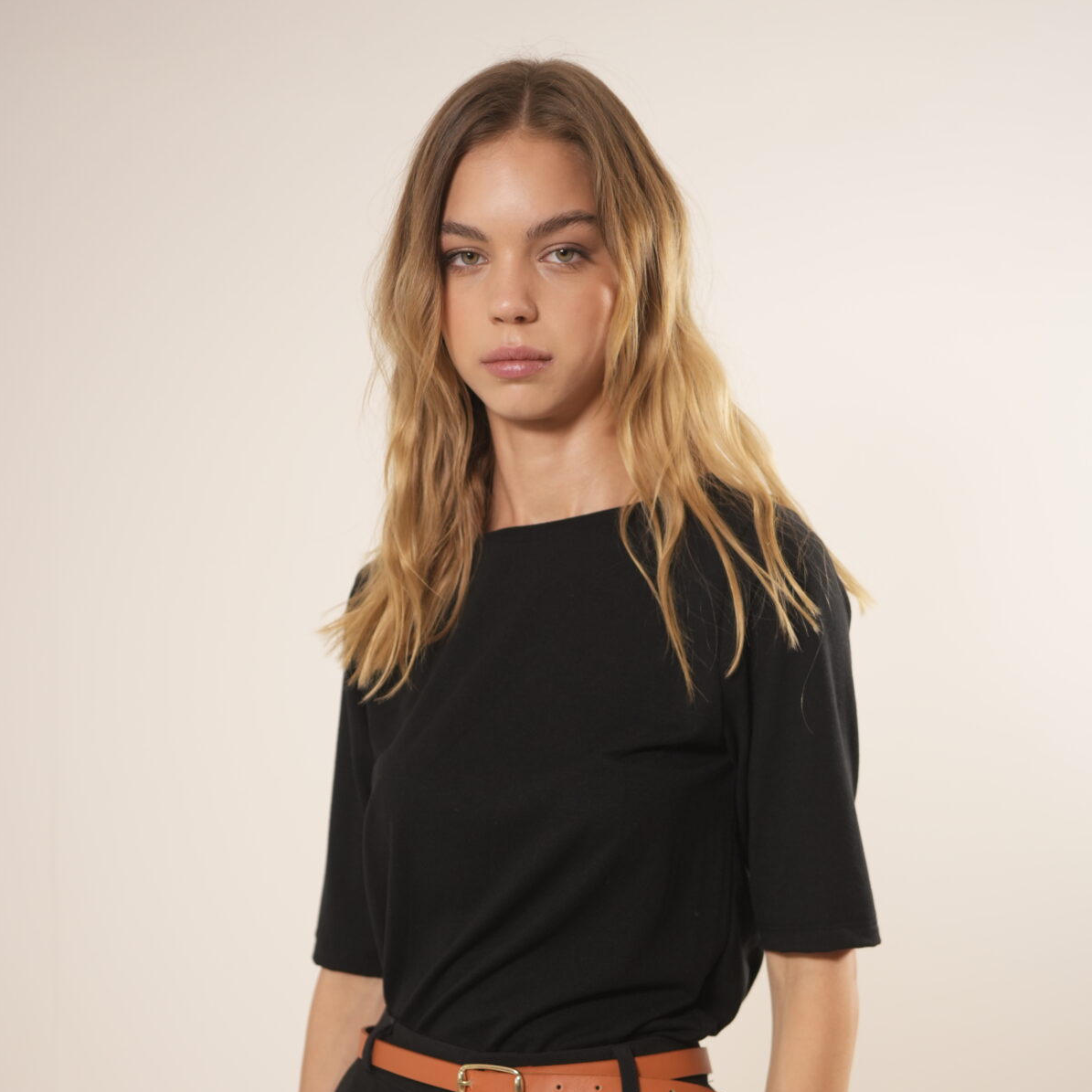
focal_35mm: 64
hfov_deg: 26.9
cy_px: 784
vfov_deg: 26.6
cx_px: 545
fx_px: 2284
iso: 640
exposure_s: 1/100
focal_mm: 50
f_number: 3.2
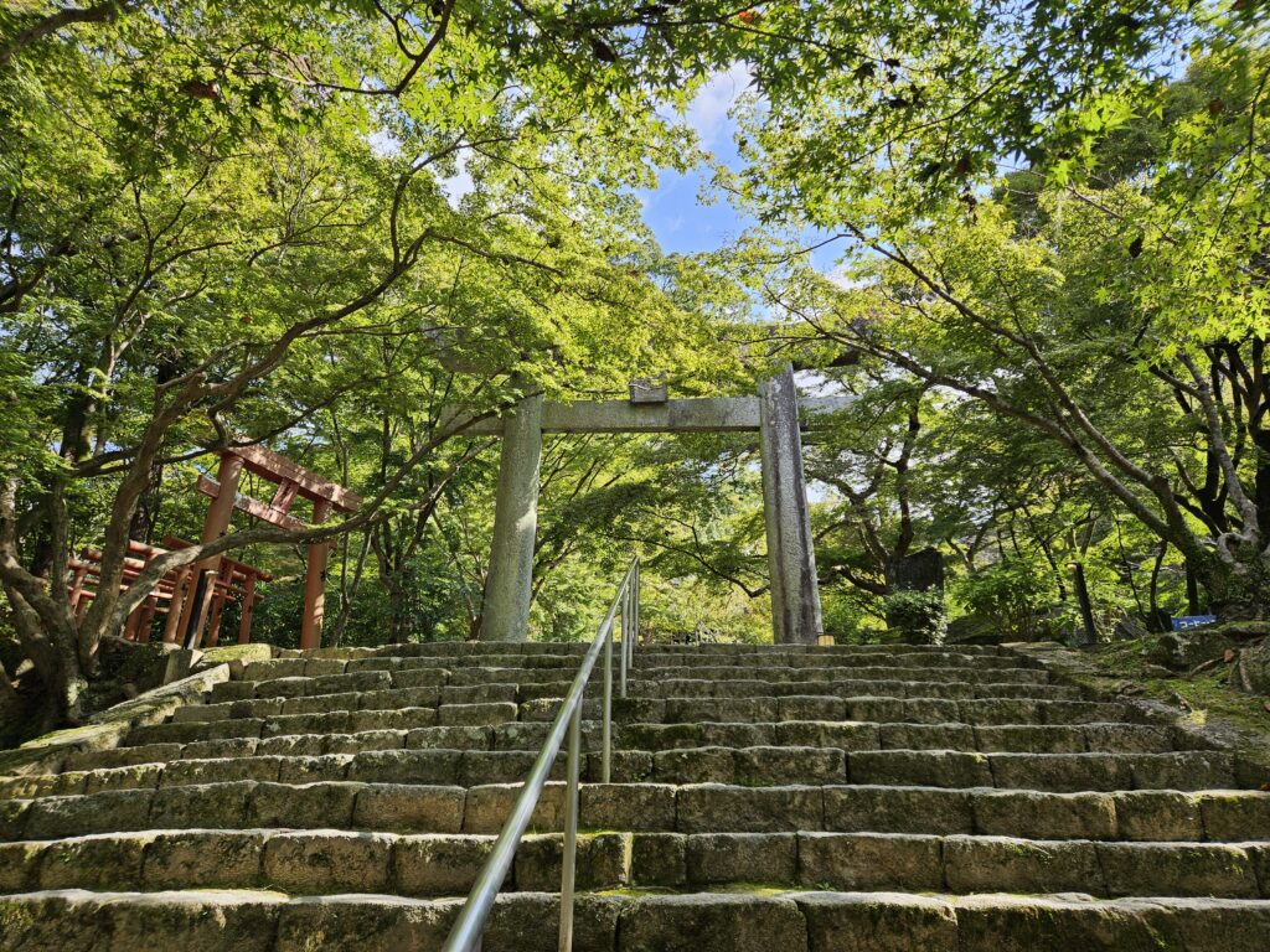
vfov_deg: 58.9
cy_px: 476
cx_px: 635
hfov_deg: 73.9
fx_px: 844
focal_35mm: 23
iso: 25
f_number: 1.8
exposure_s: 1/604
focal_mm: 5.4
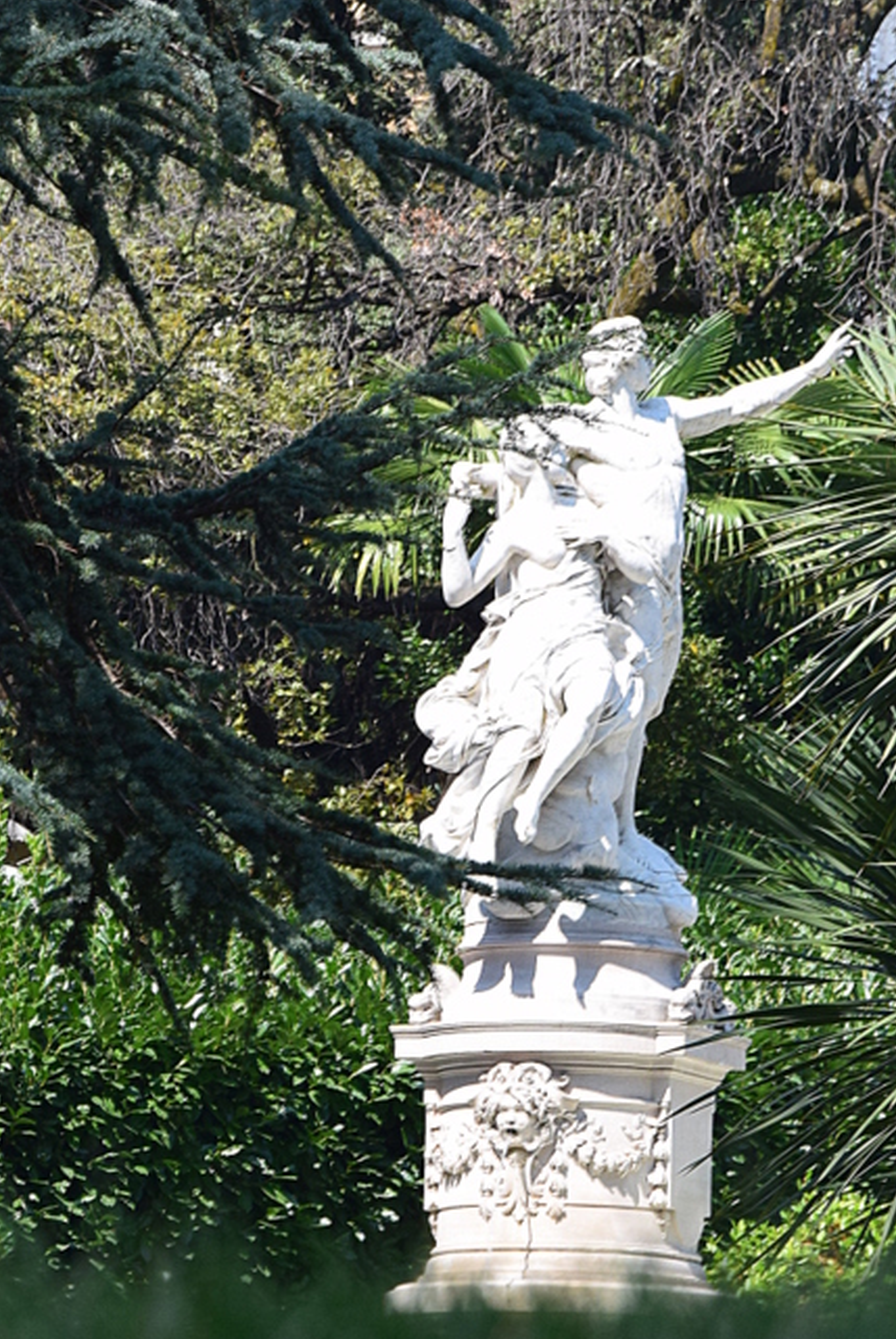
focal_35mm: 197
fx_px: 7320
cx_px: 535
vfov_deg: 10.4
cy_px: 752
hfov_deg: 7.0
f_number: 10
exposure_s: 1/200
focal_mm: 105
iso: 400
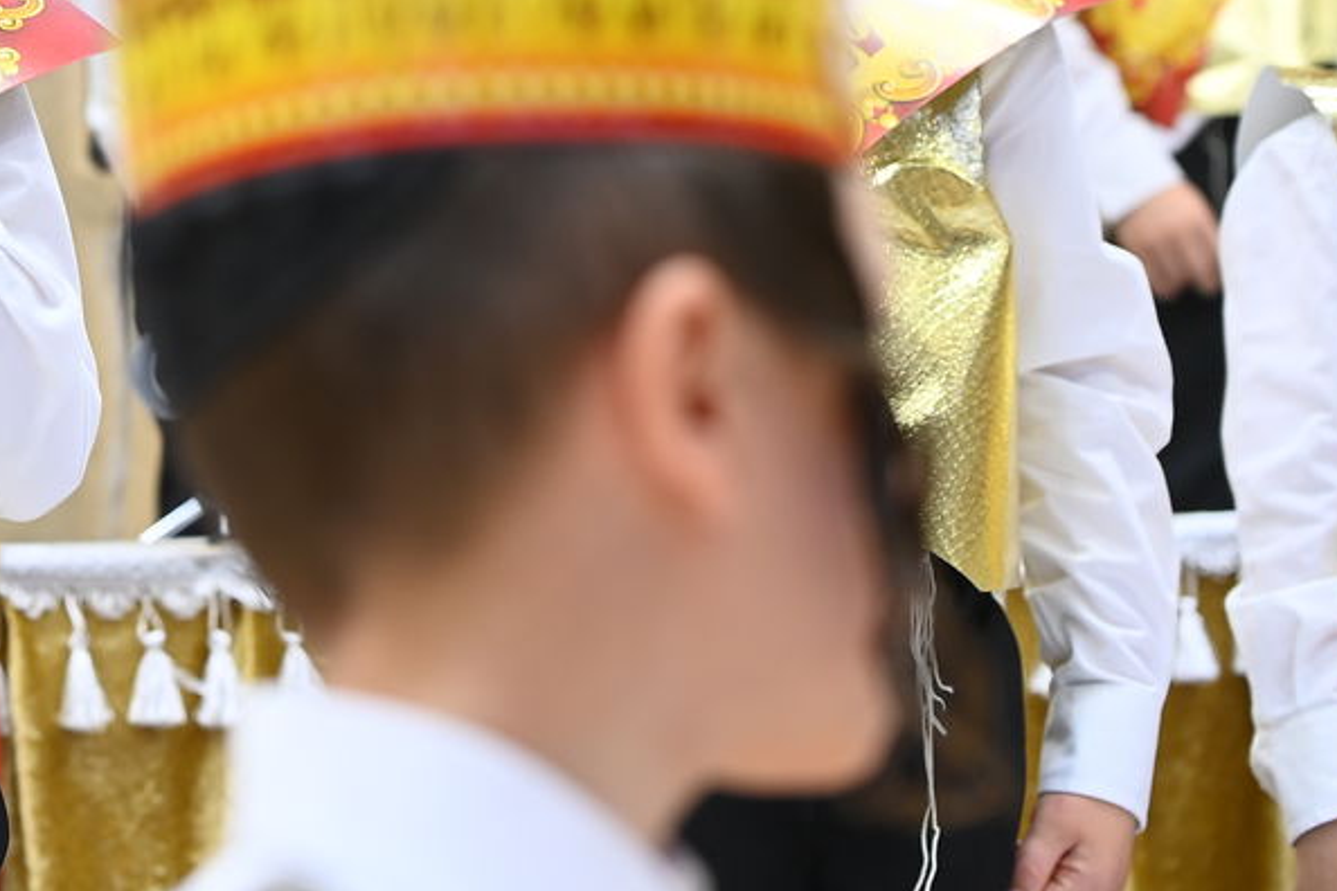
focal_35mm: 165
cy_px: -55
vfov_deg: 8.3
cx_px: -189
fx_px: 6127
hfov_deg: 12.2
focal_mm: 70
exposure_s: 1/200
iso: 640
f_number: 3.5
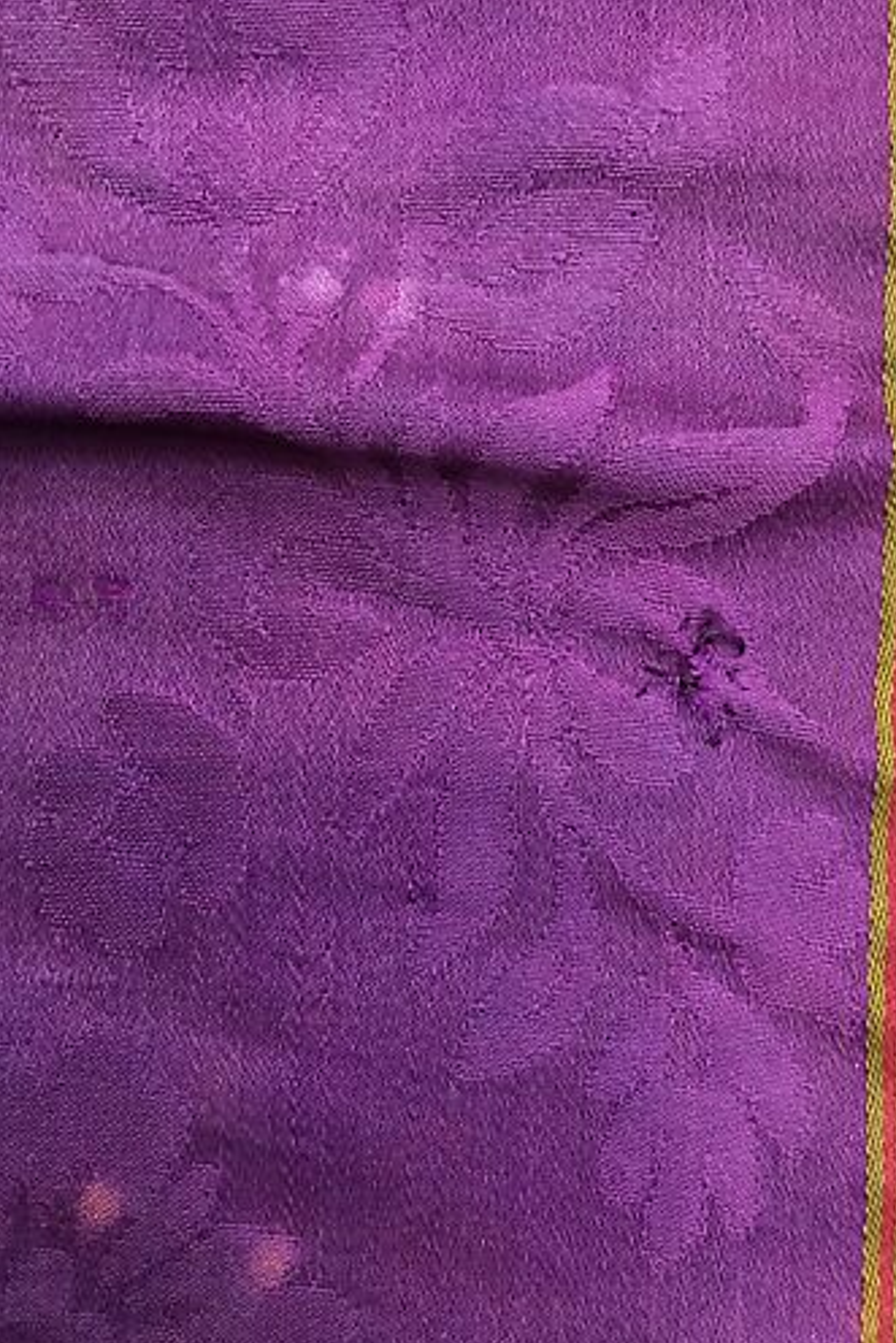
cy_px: 739
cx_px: 533
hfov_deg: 34.1
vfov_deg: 49.5
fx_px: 1455
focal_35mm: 39
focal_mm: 3.3
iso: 125
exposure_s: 1/30
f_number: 2.4
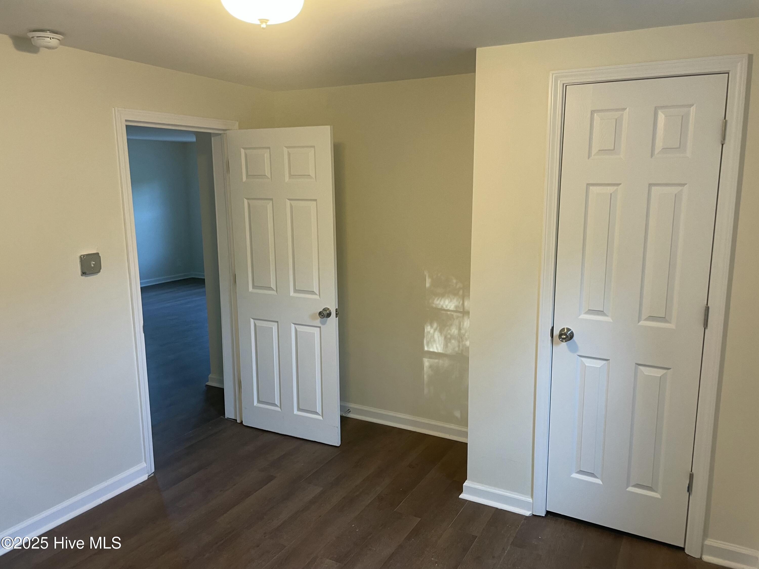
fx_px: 570
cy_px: 284
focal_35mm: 26
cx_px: 380
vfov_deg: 53.1
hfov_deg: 67.3
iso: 125
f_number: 1.6
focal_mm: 4.2
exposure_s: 1/60
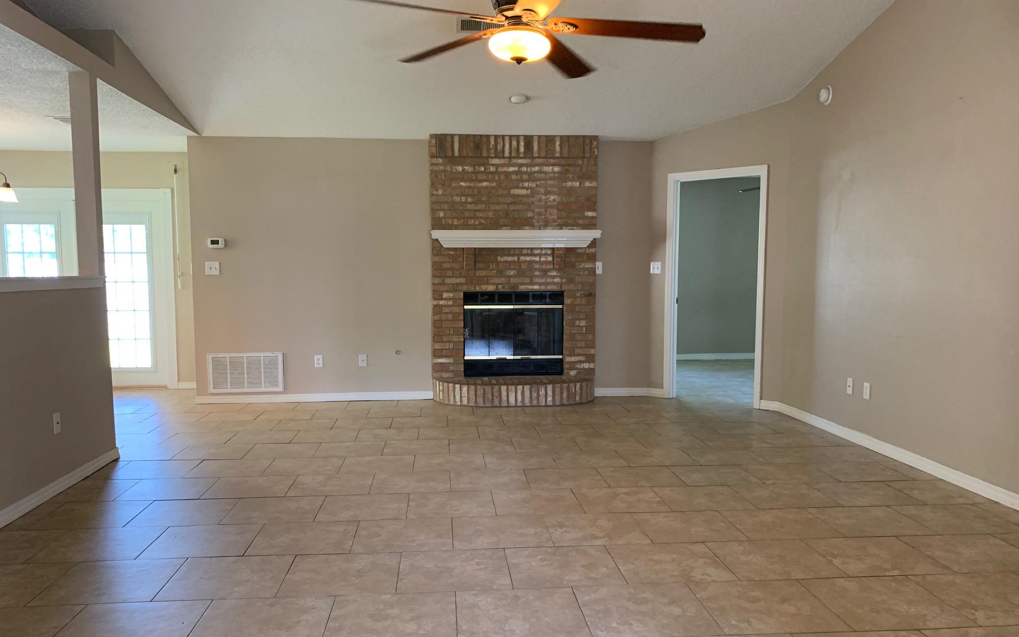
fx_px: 778
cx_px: 512
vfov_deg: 44.5
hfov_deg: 66.5
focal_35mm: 28
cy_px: 349
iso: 200
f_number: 1.8
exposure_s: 1/60
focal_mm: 4.25
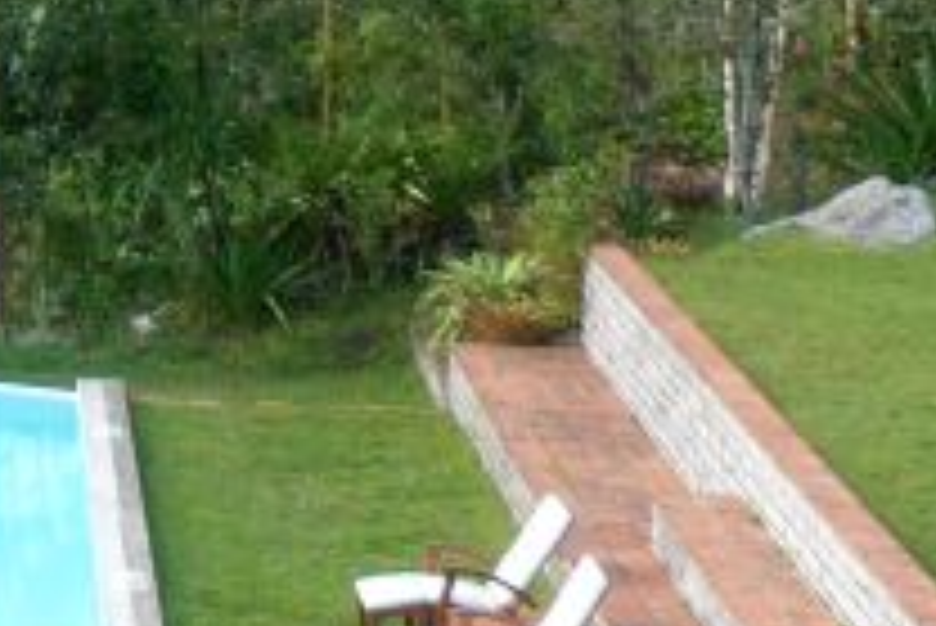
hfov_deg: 12.9
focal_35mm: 150
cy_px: -216
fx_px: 3903
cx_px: -482
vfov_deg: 9.0
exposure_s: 1/80
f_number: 2.9
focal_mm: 5.3
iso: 80
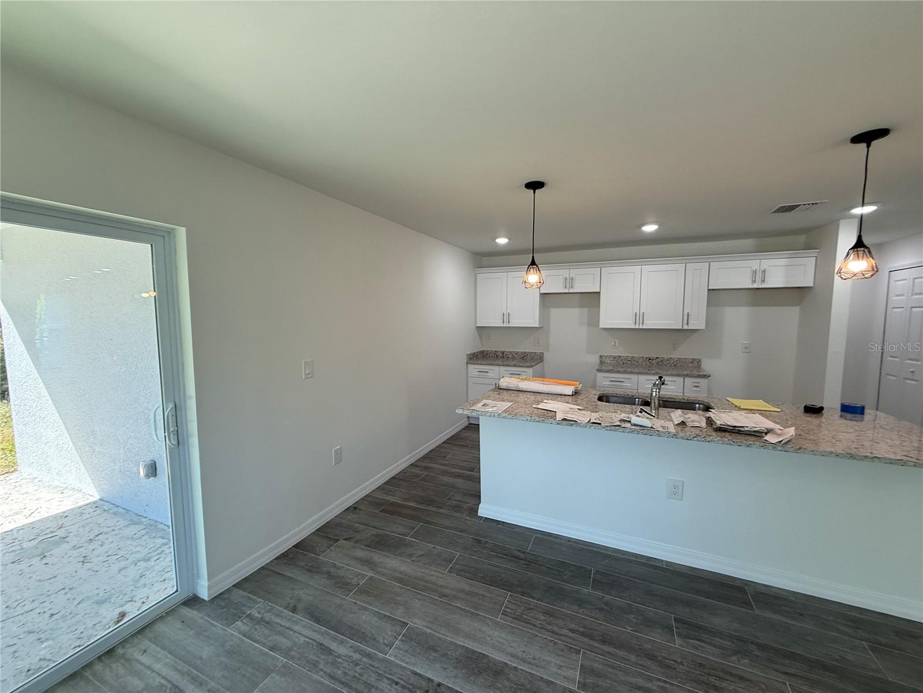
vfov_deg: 85.7
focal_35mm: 14
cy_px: 346
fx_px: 373
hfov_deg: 102.1
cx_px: 462
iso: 100
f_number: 2.2
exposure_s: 1/120
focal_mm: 2.22
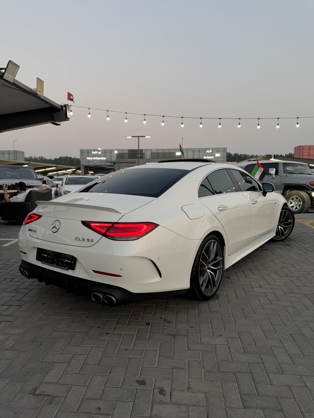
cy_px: 209
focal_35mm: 24
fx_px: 290
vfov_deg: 71.6
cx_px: 157
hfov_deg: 56.8
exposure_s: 1/121
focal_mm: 6.76
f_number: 1.78
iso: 64
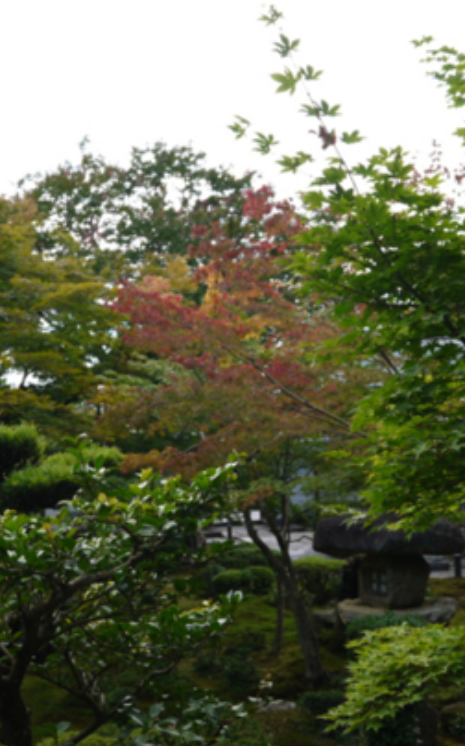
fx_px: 1056
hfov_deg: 24.8
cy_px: 367
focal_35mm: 52
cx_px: 231
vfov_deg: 38.9
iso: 160
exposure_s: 1/125
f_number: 5
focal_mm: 18
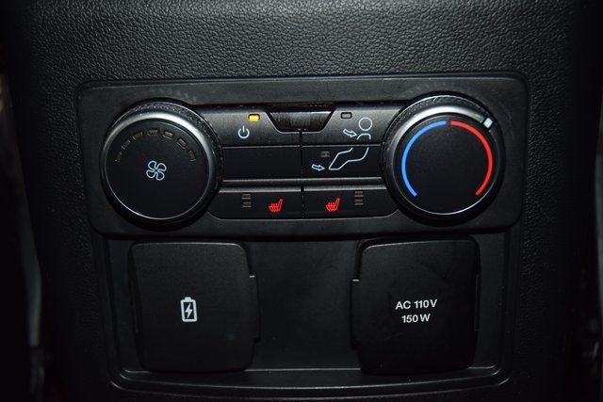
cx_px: 302
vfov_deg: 23.8
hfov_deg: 35.0
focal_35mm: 57
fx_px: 955
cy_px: 201
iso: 560
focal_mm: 38
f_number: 4.2
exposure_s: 1/25
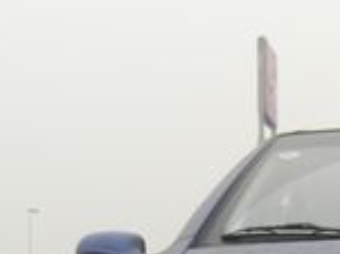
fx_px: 1237
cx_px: 464
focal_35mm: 126
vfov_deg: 11.2
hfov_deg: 14.8
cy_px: 408
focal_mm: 6.3
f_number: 3.1
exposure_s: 1/80
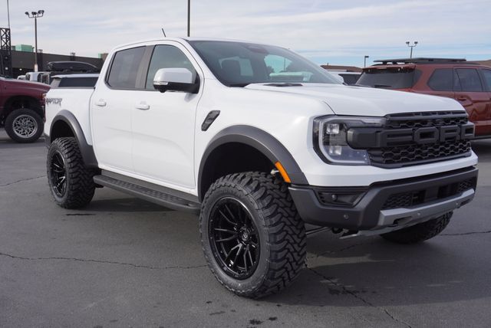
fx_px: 491
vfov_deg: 36.9
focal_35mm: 36
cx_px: 246
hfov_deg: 53.1
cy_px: 164
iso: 100
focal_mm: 24
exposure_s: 1/200
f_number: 8
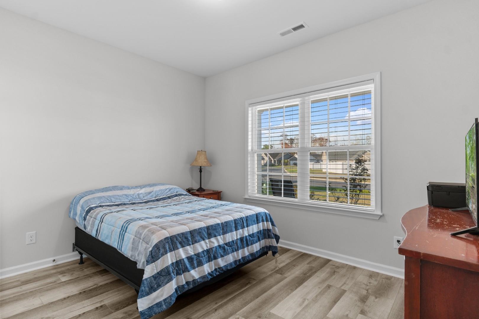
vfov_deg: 67.4
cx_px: 240
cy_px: 160
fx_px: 239
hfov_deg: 90.0
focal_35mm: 18
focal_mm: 12
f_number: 4.8
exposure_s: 1/10
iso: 100
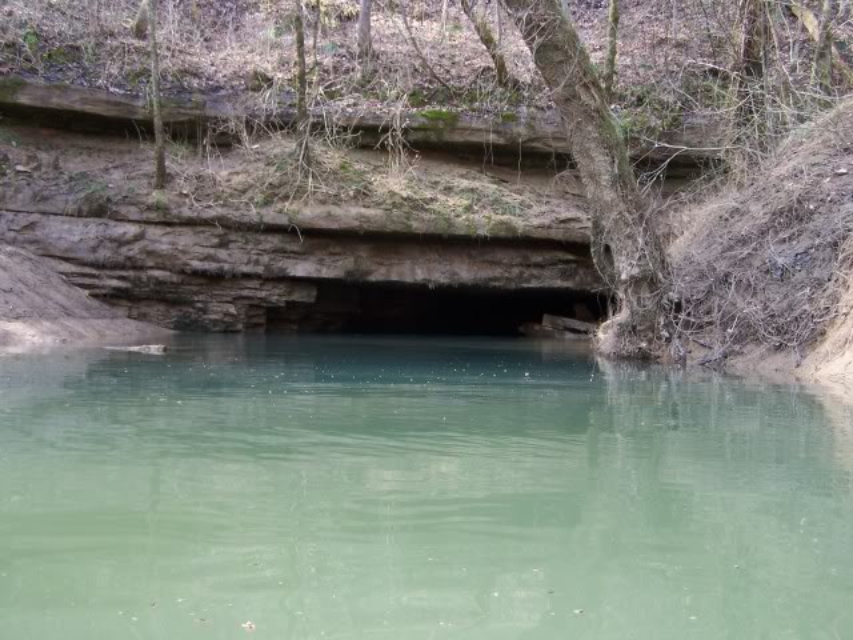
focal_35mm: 38
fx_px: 936
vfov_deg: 37.7
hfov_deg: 49.0
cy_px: 320
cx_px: 426
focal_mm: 6.3
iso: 80
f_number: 2.8
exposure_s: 1/100
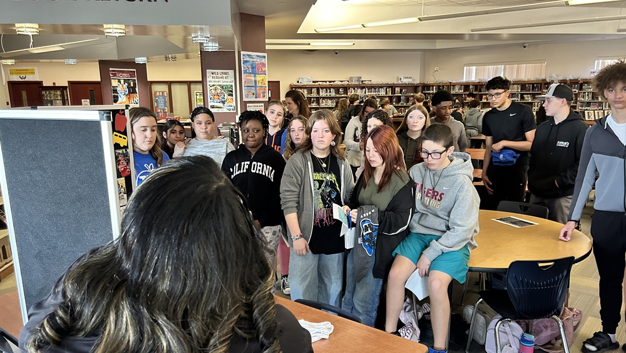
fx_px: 481
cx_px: 316
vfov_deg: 40.0
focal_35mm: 29
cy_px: 212
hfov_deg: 66.1
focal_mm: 5.7
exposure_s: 1/60
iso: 400
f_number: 1.5
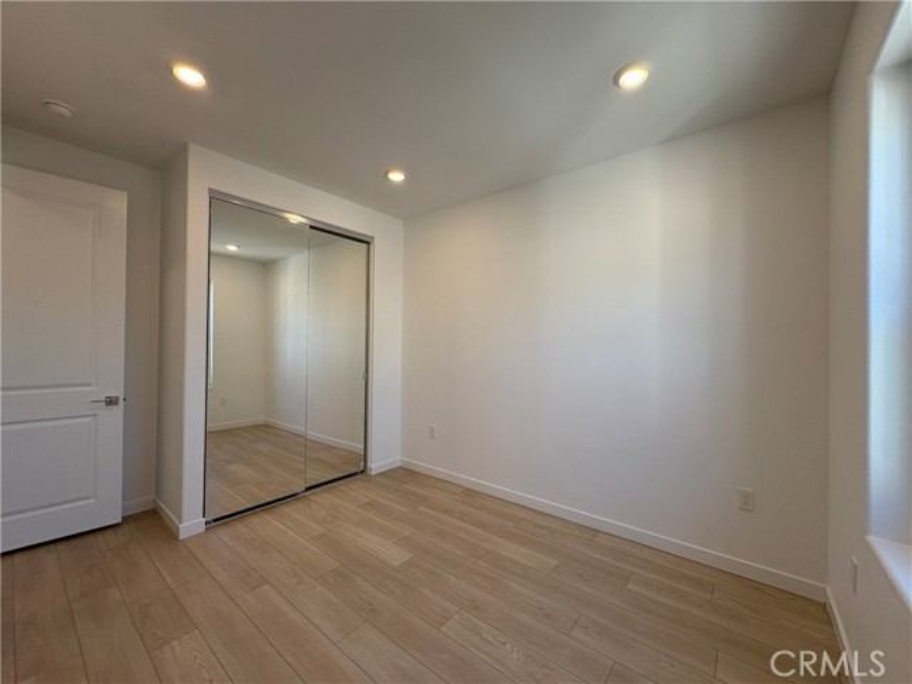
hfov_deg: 102.1
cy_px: 342
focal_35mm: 14
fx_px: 369
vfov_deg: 85.7
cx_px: 456
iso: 50
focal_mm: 2.22
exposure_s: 1/120
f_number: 2.2
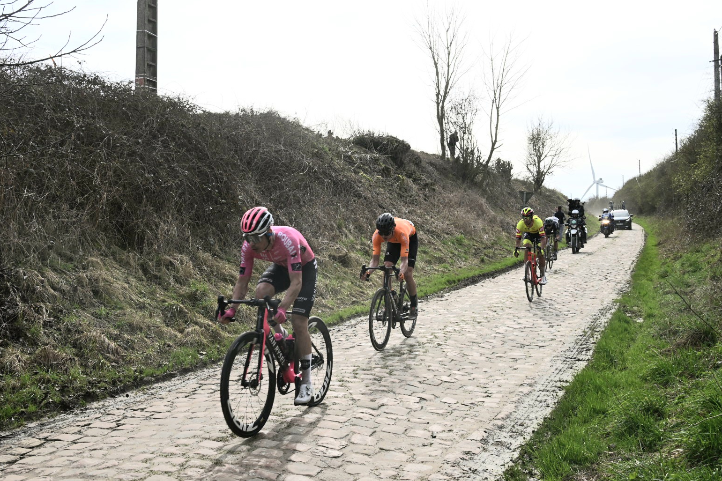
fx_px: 822
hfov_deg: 47.4
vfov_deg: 32.6
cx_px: 371
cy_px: 235
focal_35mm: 41
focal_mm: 39
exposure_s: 1/1000
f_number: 11
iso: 800
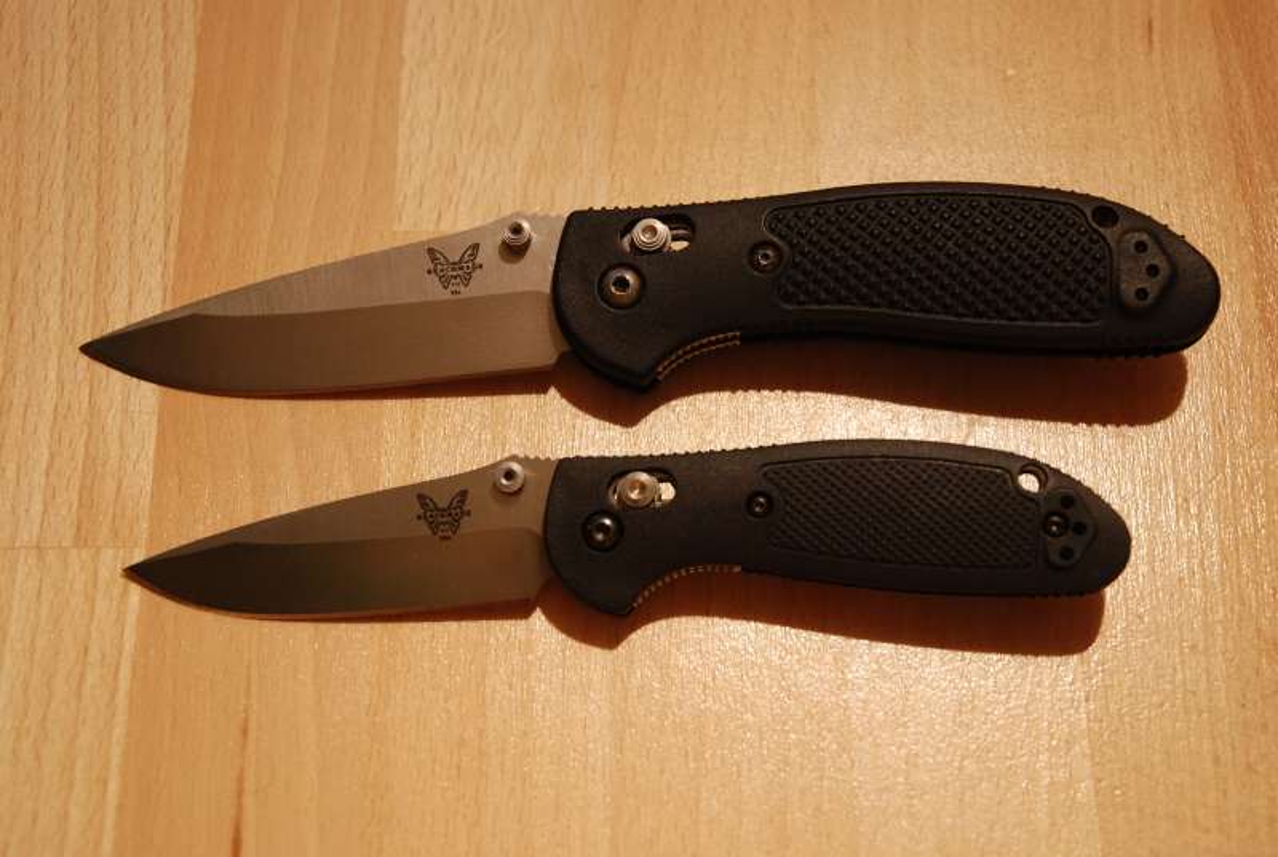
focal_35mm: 66
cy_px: 428
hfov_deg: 30.5
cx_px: 639
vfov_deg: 20.7
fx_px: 2346
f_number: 4.5
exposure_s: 1
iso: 100
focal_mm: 44
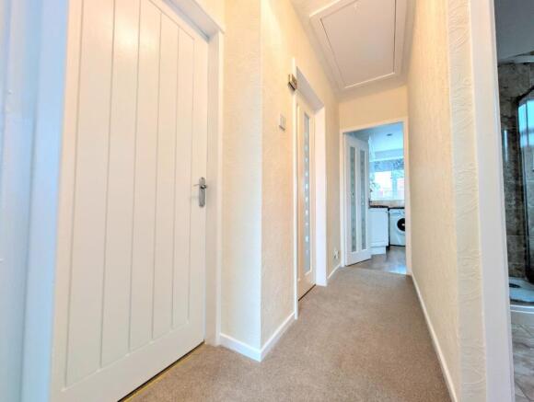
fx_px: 185
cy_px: 201
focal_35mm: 12
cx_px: 267
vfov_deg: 94.7
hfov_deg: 110.4
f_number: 1.7
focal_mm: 2.02
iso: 68
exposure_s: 1/50
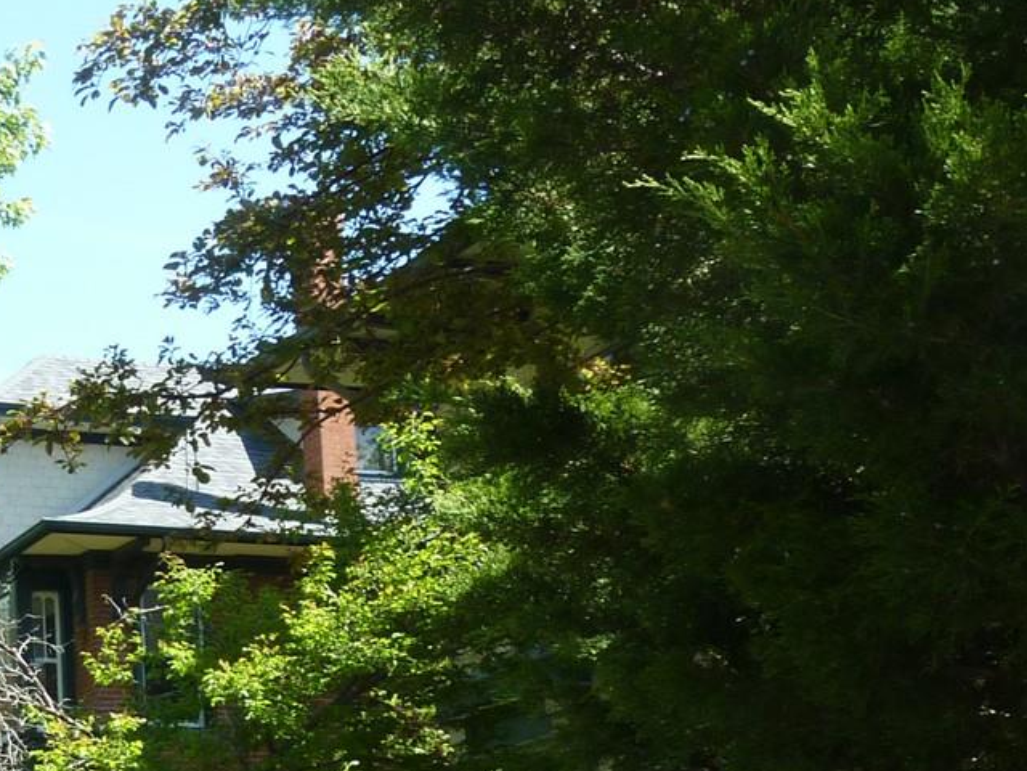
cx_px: -225
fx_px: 2373
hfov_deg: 22.4
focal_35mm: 80
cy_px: 898
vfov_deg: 17.6
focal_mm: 5.3
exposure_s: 1/200
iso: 100
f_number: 4
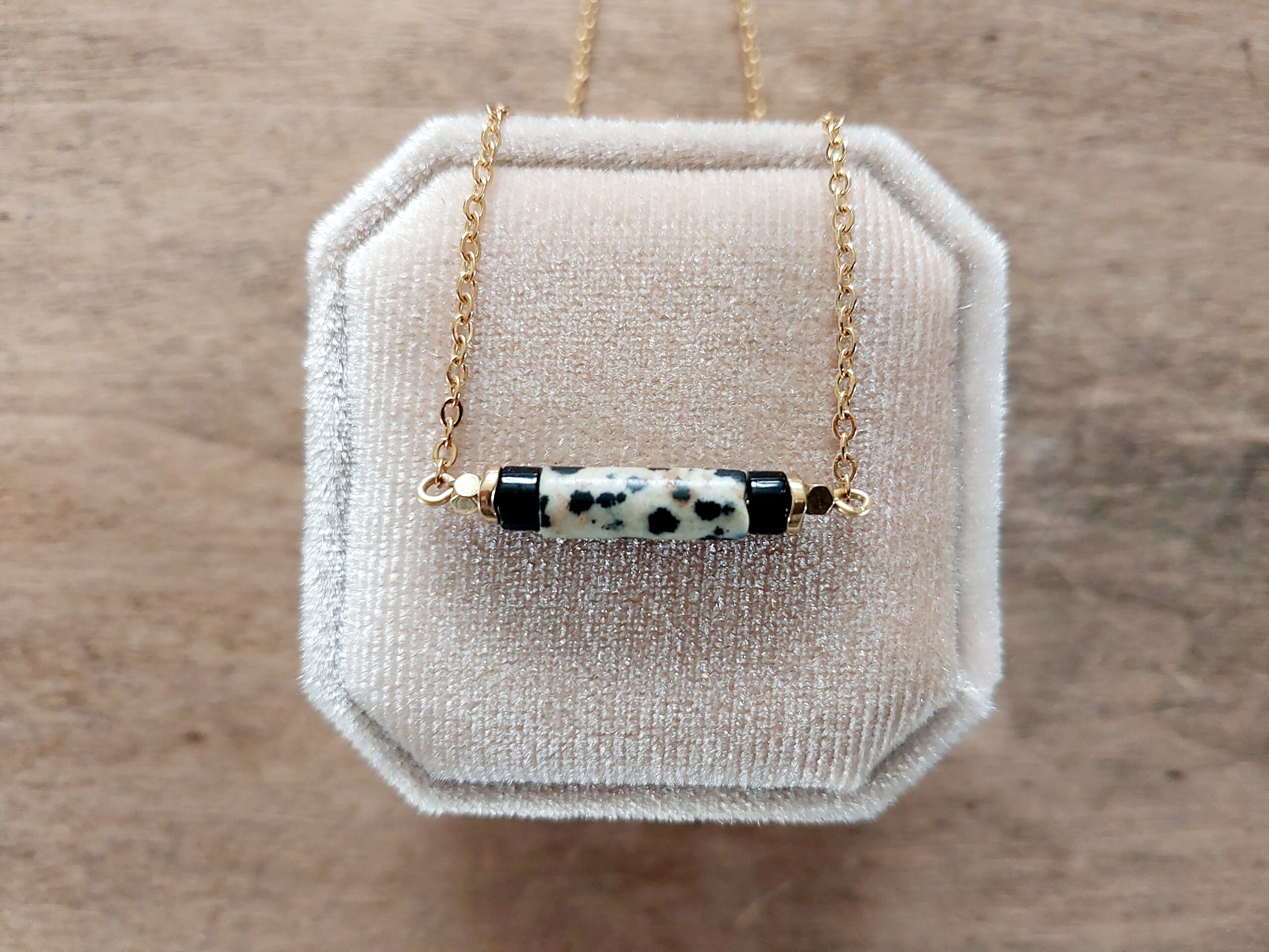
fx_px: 1100
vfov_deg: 46.8
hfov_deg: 60.0
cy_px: 476
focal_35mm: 30
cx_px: 634
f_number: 1.8
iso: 320
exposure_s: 1/50
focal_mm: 4.6
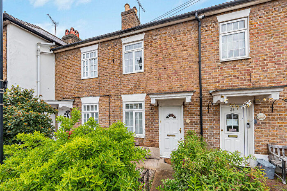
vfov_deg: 90.0
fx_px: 96
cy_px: 96
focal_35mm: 12
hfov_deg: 112.6
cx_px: 144
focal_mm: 12
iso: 320
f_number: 9
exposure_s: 1/80
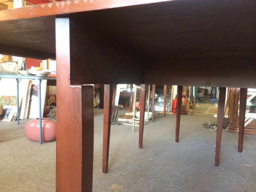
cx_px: 128
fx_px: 222
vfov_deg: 46.8
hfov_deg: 60.0
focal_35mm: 30
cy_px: 96
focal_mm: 4.12
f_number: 2.2
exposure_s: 1/30
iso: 320
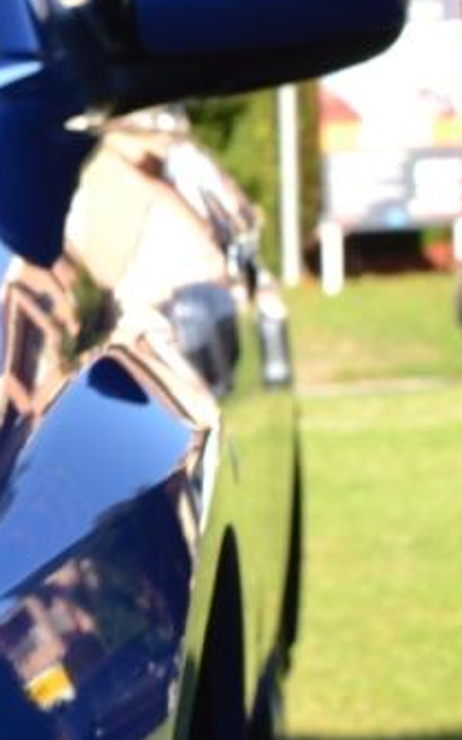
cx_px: -522
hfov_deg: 7.6
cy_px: 584
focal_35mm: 164
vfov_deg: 12.8
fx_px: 3299
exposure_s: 1/60
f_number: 8
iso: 100
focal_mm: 35
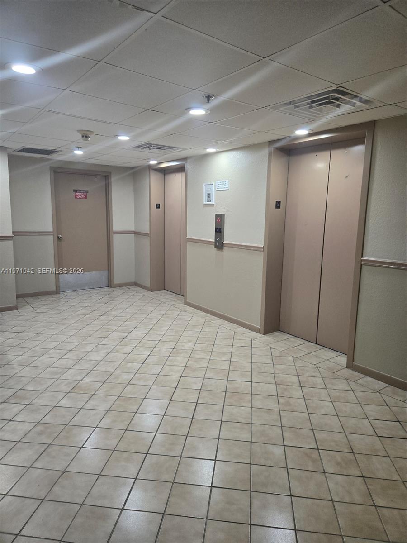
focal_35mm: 23
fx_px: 361
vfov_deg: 73.9
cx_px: 204
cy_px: 272
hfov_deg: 58.9
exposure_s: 1/120
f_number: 1.8
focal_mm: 5.4
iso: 200
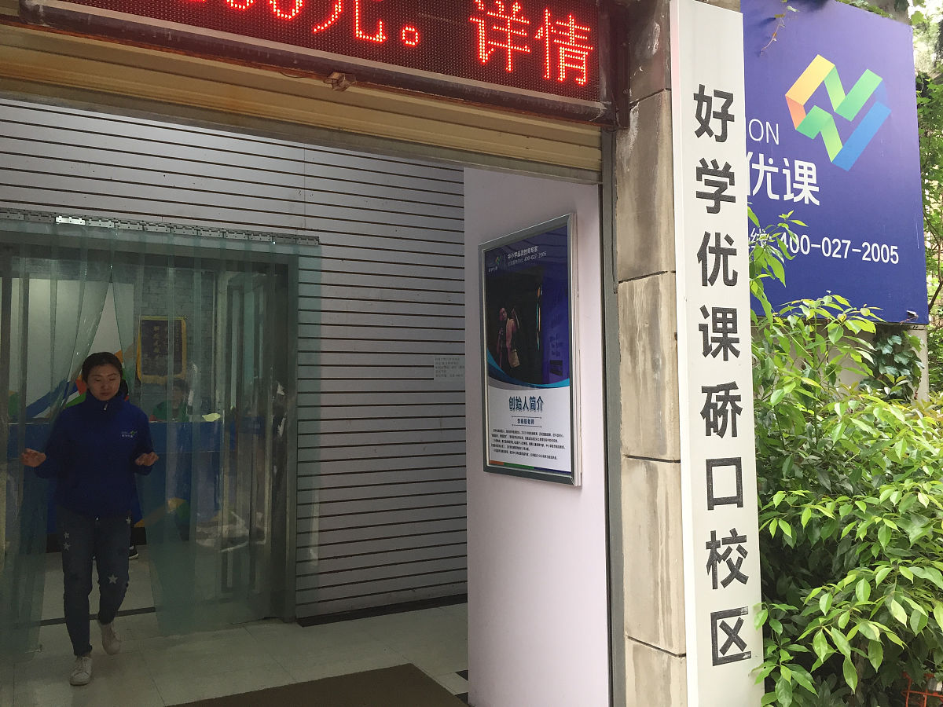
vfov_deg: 48.2
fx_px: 790
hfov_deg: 61.7
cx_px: 472
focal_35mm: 29
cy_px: 354
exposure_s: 1/33
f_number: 2.2
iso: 32
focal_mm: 4.15
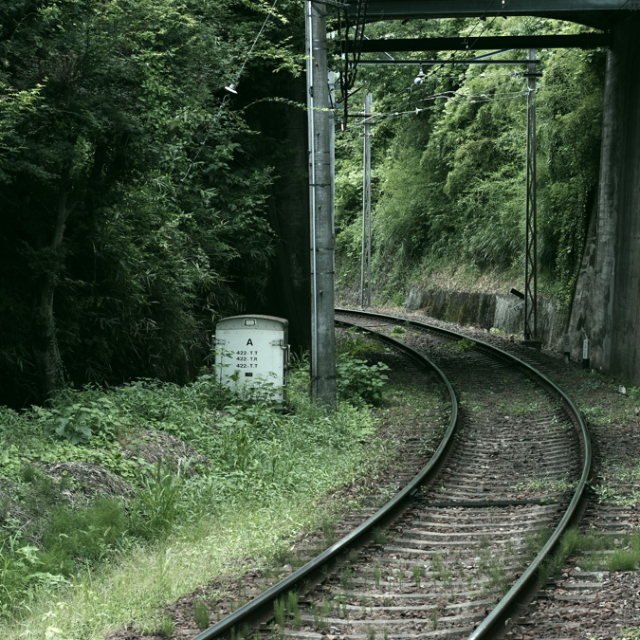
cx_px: 434
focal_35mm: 135
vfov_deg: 12.9
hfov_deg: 12.9
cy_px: 320
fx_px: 2824
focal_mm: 70
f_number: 7.1
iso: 200
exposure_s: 1/125
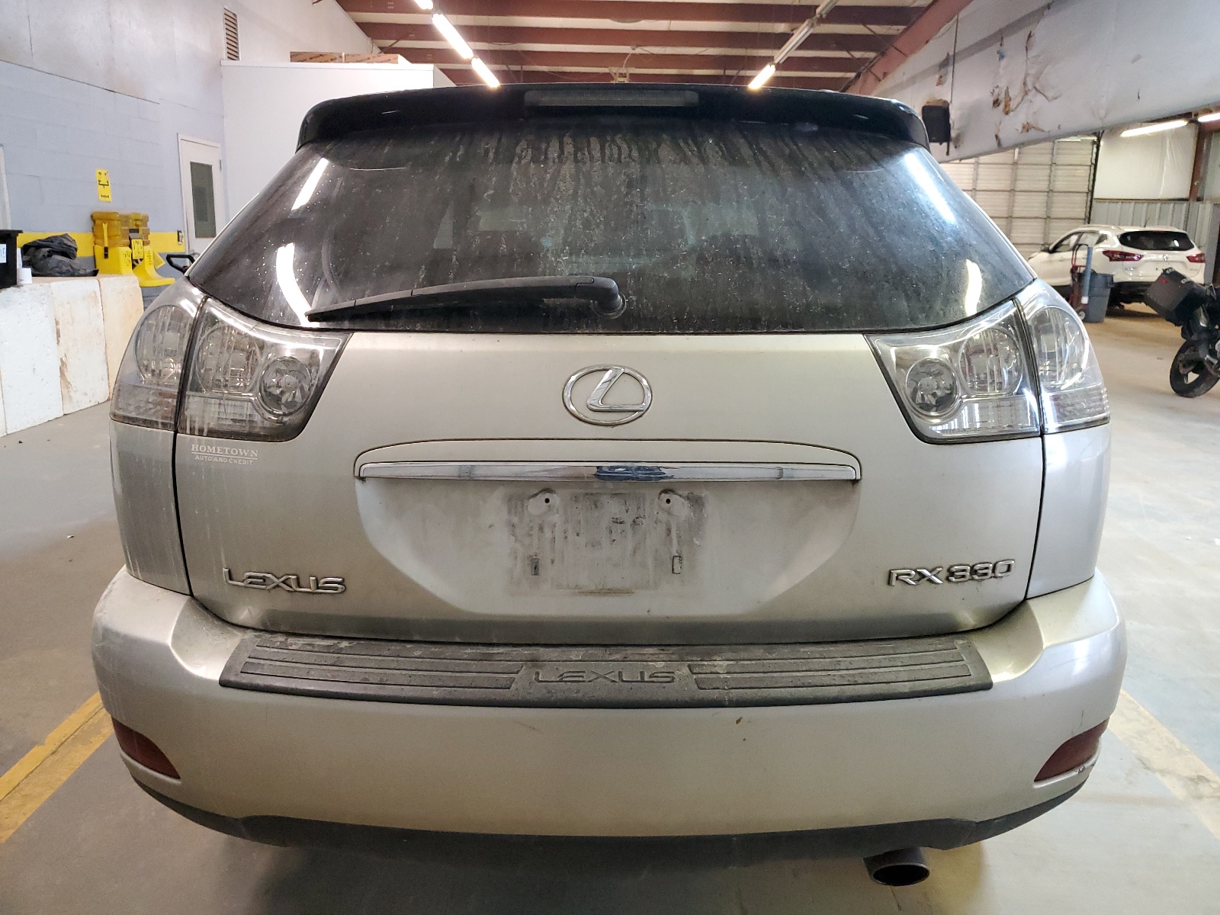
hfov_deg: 67.3
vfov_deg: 53.1
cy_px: 458
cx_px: 610
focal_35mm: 26
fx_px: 916
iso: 374
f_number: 1.5
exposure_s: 1/60.2
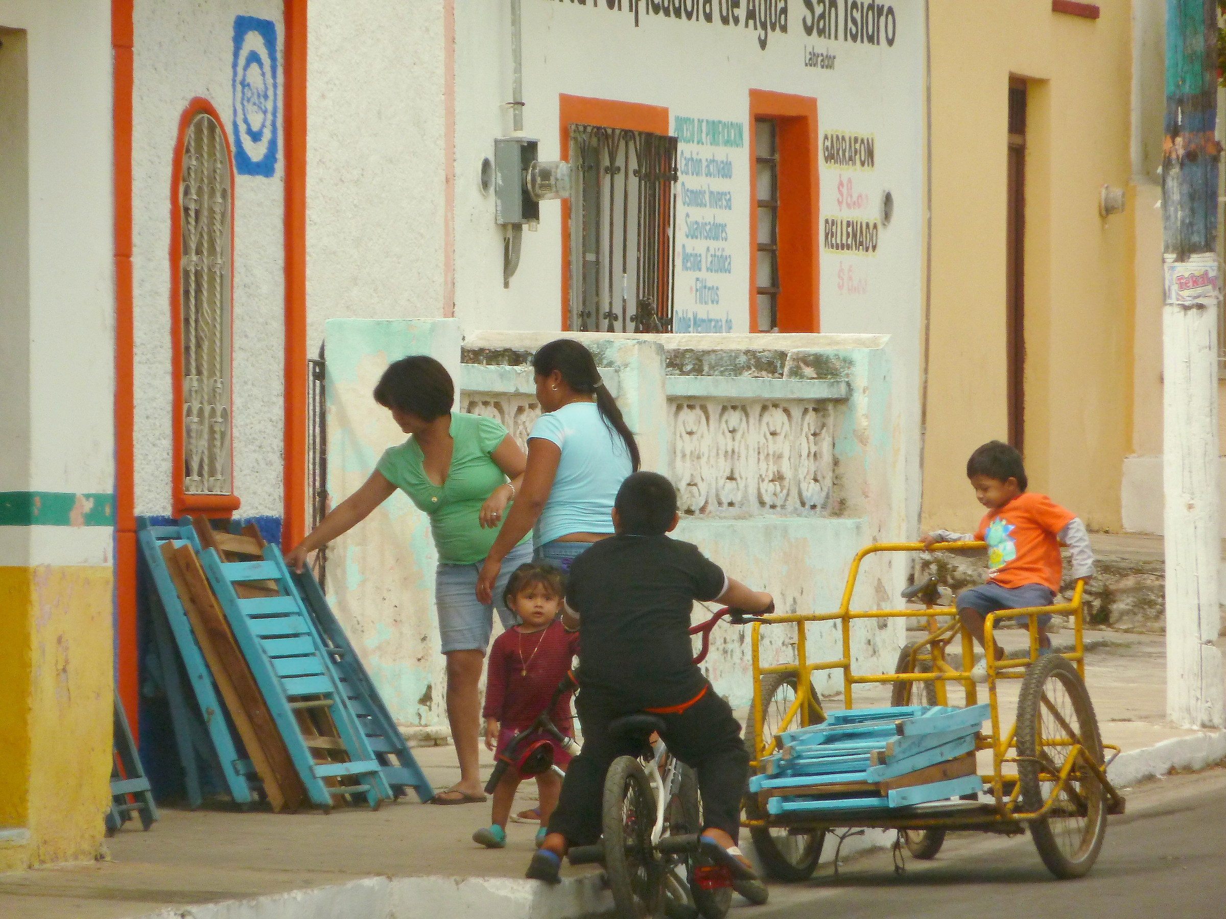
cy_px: 460
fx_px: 10625
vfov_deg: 5.0
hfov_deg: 6.6
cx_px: 613
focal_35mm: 300
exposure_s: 1/500
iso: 160
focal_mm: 49.2
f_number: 4.9
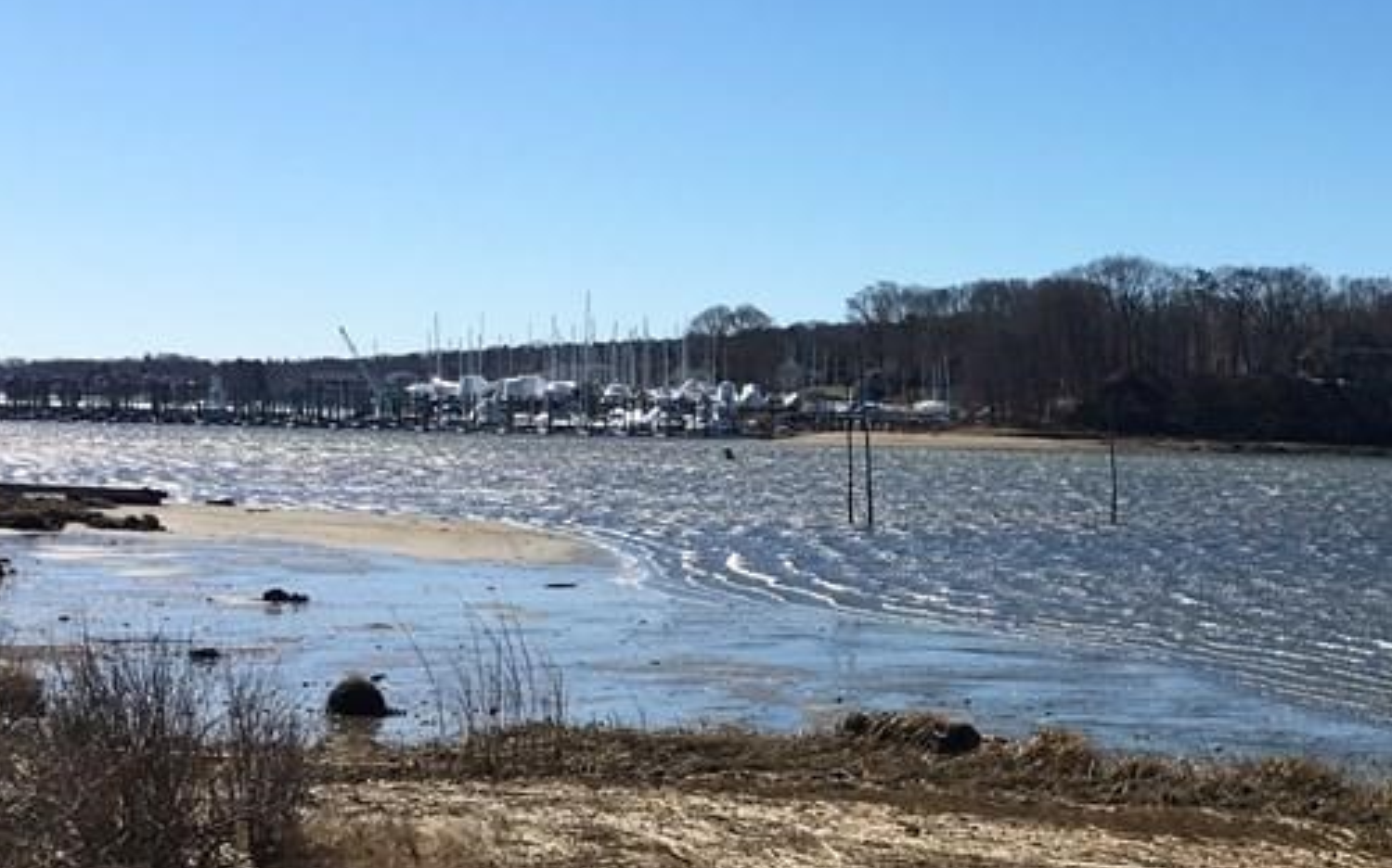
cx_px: 1172
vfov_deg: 20.6
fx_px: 2389
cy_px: 512
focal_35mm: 63
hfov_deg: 31.4
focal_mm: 4.15
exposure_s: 1/2198
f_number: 2.2
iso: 25
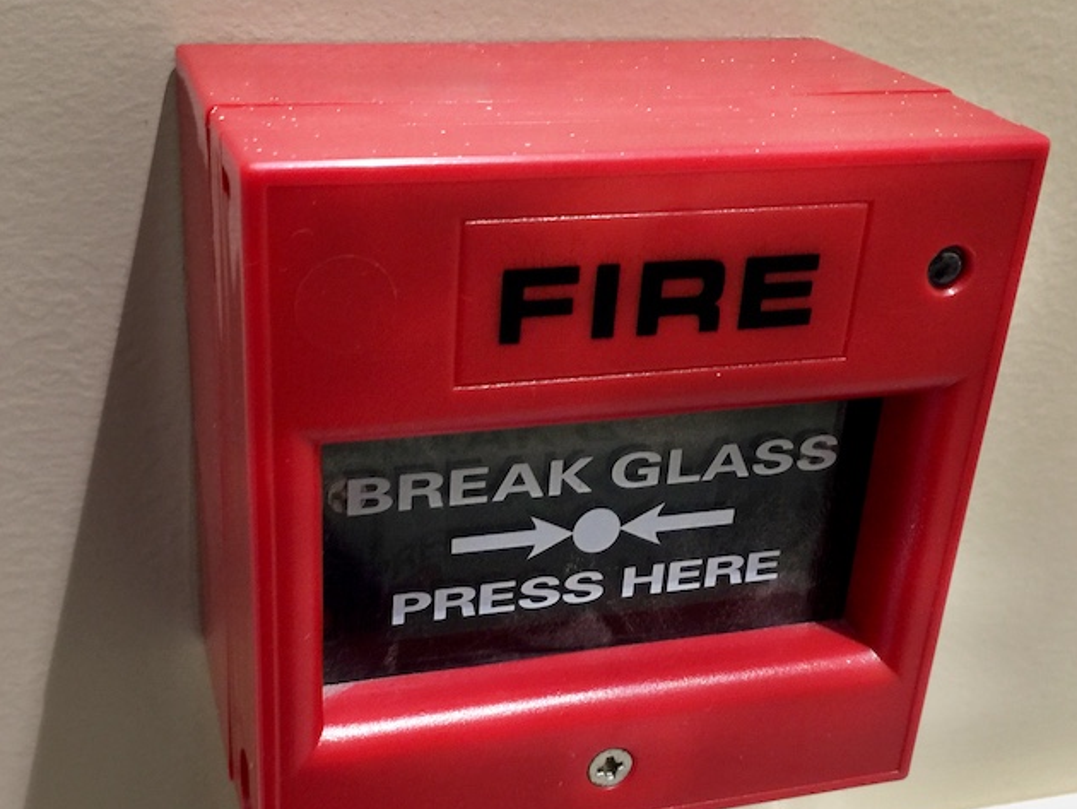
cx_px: 497
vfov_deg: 31.5
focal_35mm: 46
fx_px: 1432
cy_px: 481
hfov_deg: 41.2
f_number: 2.2
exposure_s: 1/17
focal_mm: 4.2
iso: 100
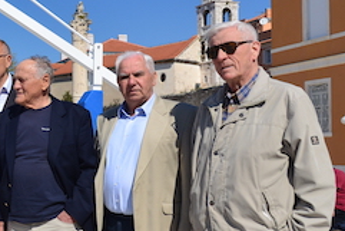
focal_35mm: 63
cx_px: -123
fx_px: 604
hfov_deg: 26.3
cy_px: 132
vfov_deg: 21.6
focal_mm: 19
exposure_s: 1/2500
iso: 200
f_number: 5.6
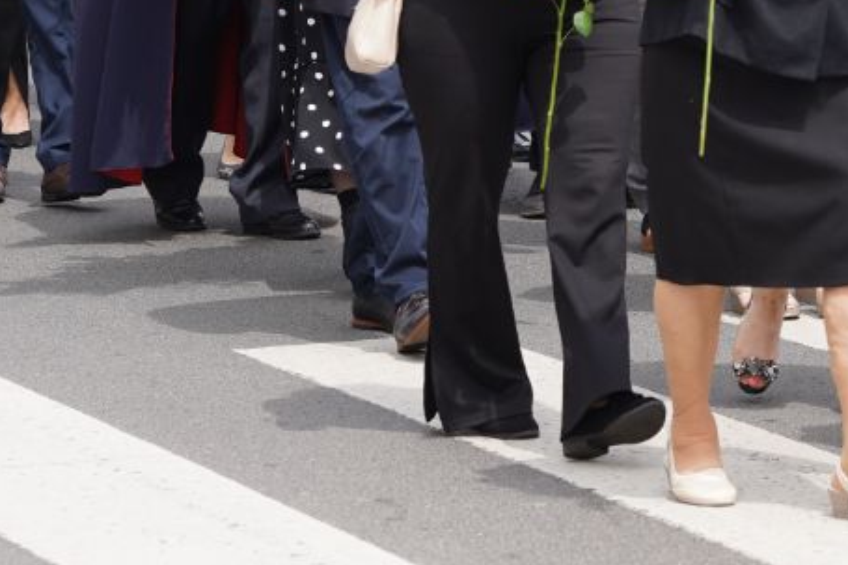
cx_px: 608
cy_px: -14
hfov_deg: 6.9
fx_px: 7064
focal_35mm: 300
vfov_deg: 4.6
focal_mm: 105
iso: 100
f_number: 5.6
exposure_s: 1/200
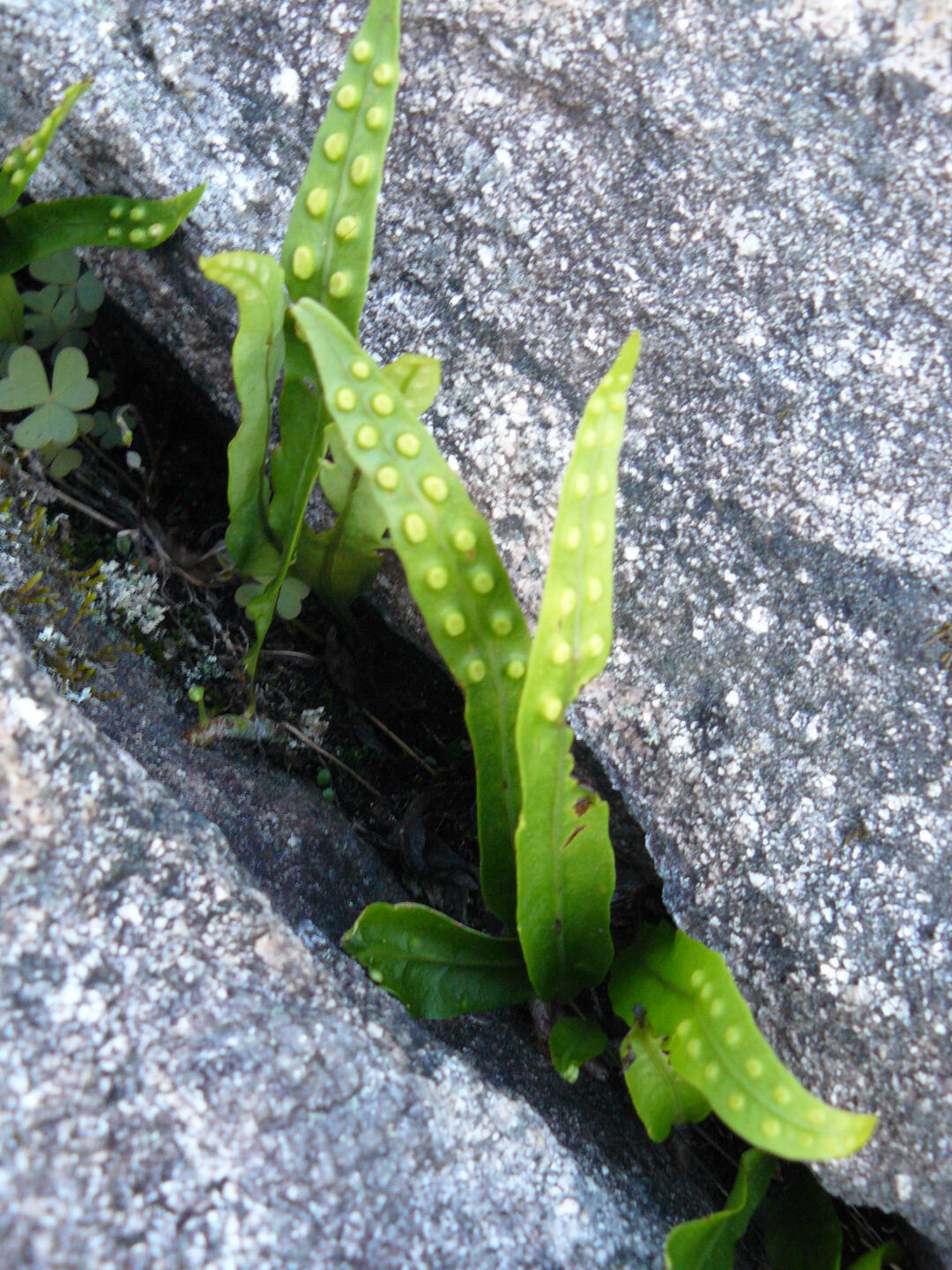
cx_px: 476
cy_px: 635
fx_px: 1320
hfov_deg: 39.7
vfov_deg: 51.4
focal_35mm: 36
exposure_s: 1/50
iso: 200
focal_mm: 6
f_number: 2.8
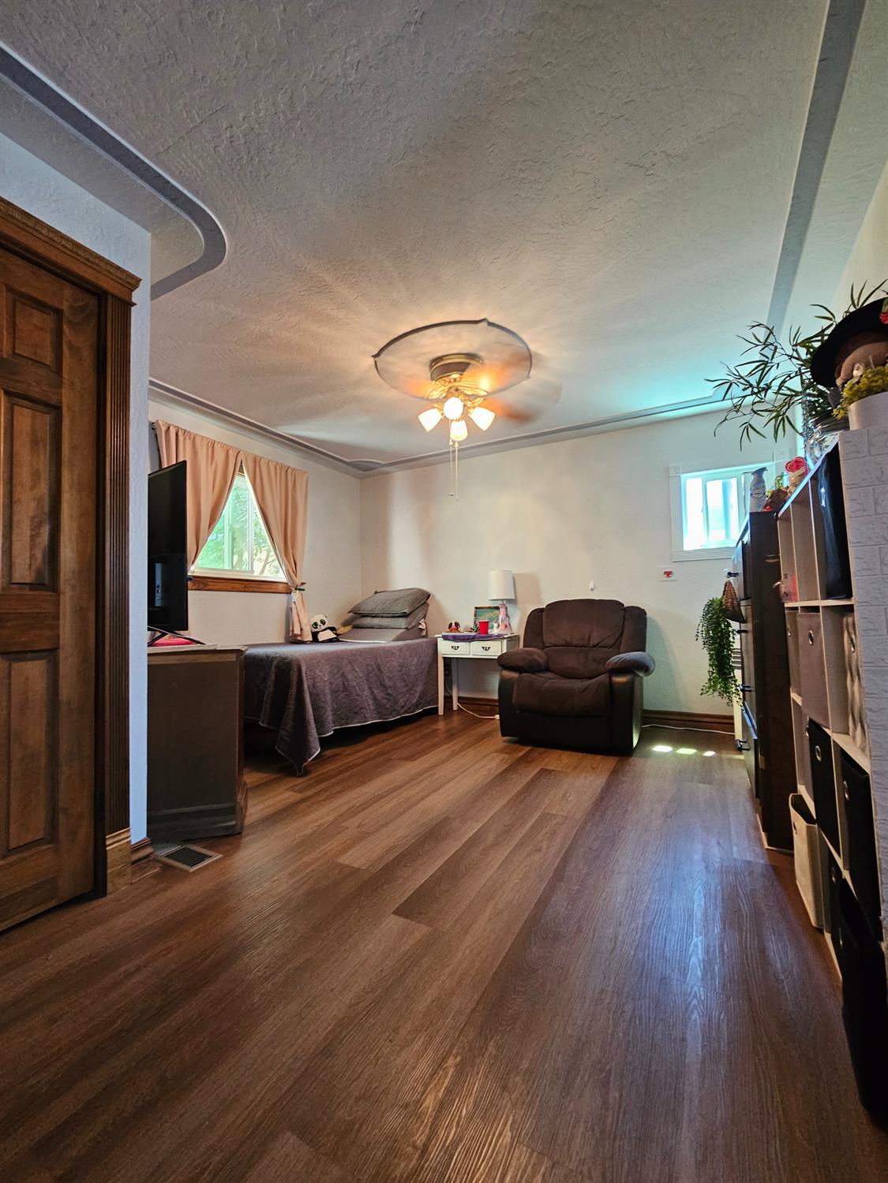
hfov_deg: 89.9
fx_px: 445
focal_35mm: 13
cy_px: 592
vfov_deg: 106.2
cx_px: 444
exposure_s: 1/30
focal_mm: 2.2
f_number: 2.2
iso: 320
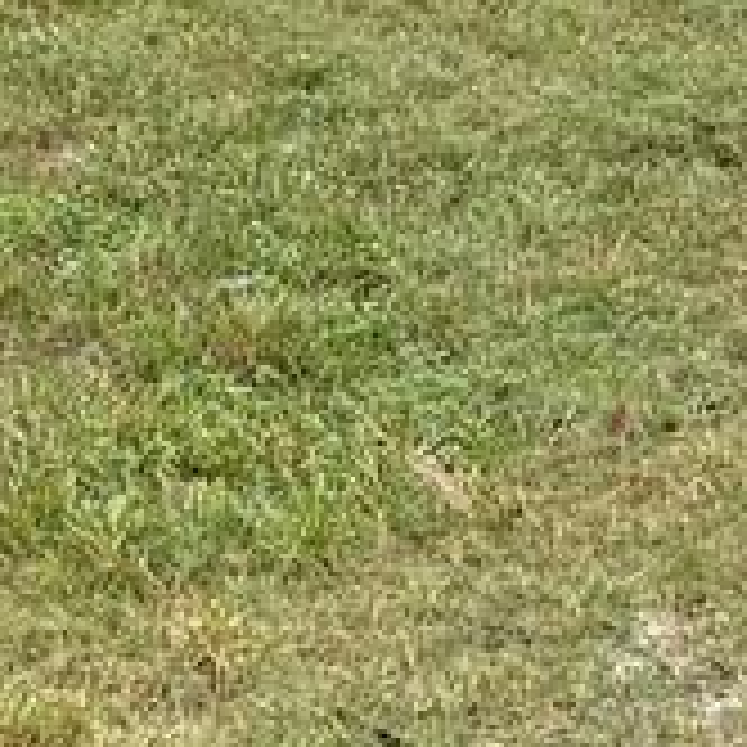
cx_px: 396
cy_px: -990
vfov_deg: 8.0
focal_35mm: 204
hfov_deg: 8.6
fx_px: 4981
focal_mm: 6.76
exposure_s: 1/1464
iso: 100
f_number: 1.78
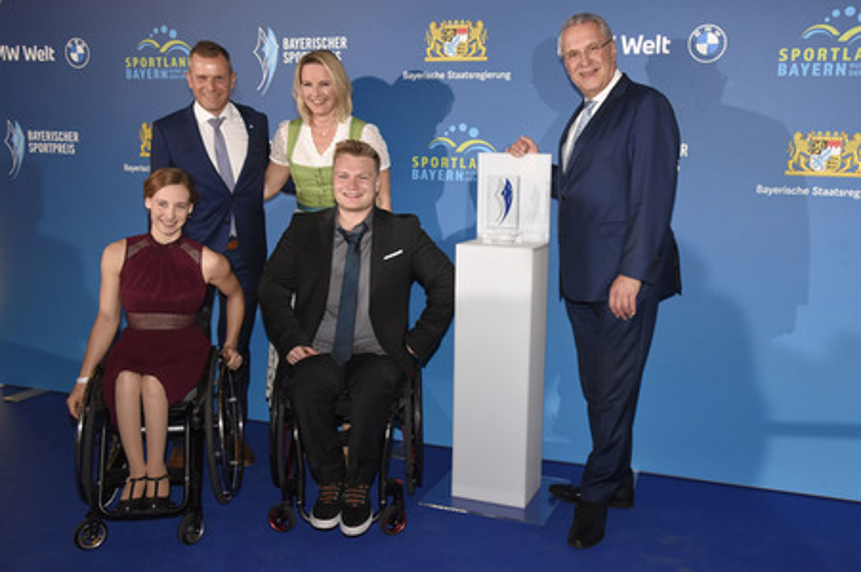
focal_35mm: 30
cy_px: 286
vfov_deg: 43.5
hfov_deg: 62.0
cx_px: 430
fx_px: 717
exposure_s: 1/80
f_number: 6.3
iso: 2500
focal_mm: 30
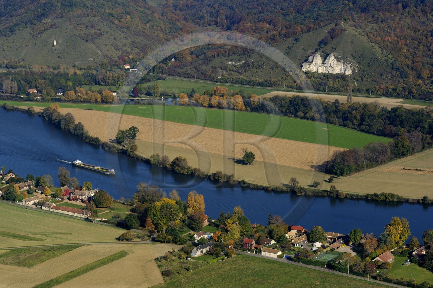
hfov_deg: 20.0
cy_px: 144
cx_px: 216
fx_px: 1226
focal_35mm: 102
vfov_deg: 13.4
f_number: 10
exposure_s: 1/800
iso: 400
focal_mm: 102
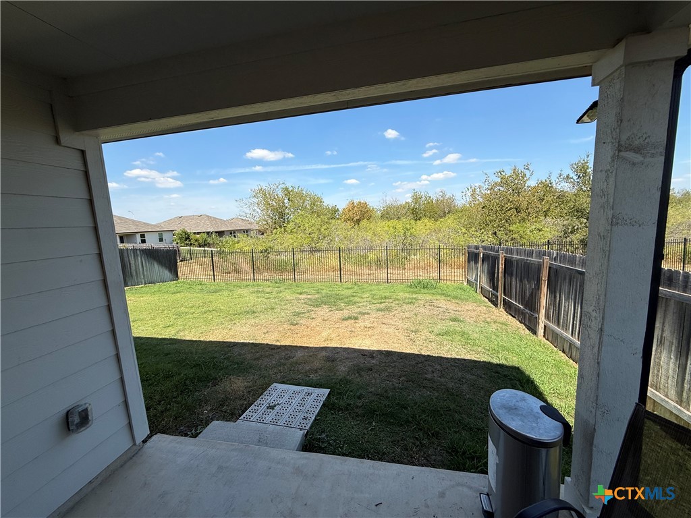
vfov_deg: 85.7
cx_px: 346
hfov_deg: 102.1
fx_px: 279
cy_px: 259
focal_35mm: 14
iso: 50
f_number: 2.2
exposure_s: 1/2024
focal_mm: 2.22
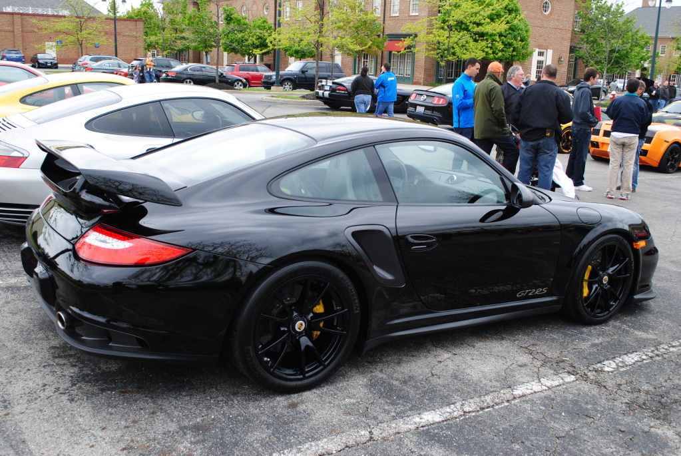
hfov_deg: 53.1
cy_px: 228
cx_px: 340
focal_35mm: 36
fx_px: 682
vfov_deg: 37.0
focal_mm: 24
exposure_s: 1/60
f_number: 7.1
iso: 200
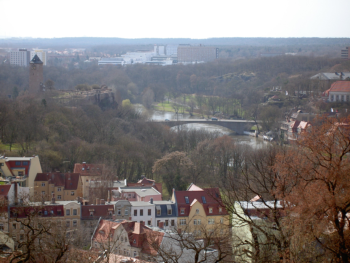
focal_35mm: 102
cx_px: 175
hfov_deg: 19.3
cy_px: 132
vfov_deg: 14.5
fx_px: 1031
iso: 50
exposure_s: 1/250
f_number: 4.9
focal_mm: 16.8
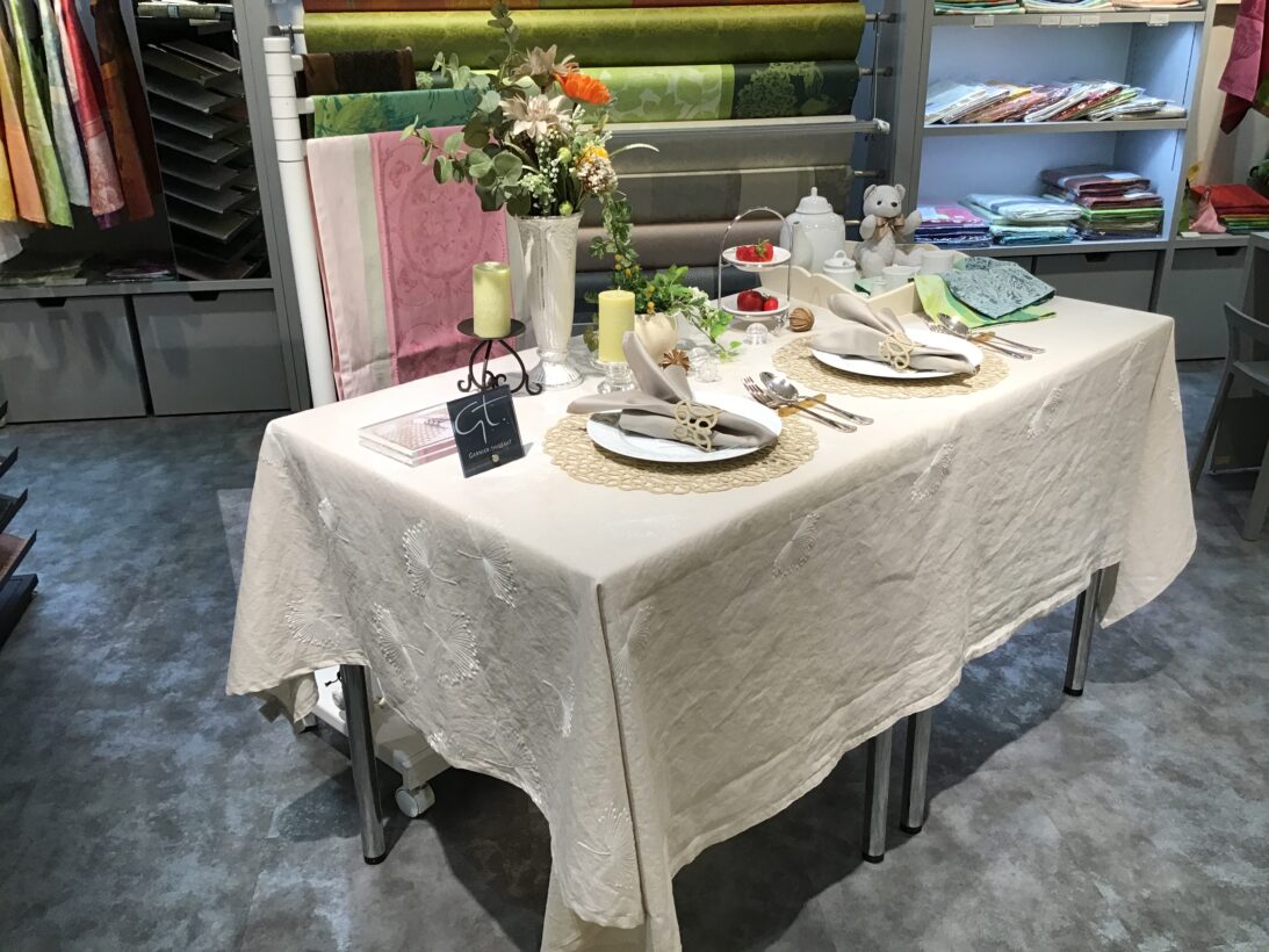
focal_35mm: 31
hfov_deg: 58.3
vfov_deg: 45.5
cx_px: 634
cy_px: 476
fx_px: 1137
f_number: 2.4
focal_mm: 3.3
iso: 32
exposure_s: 1/40
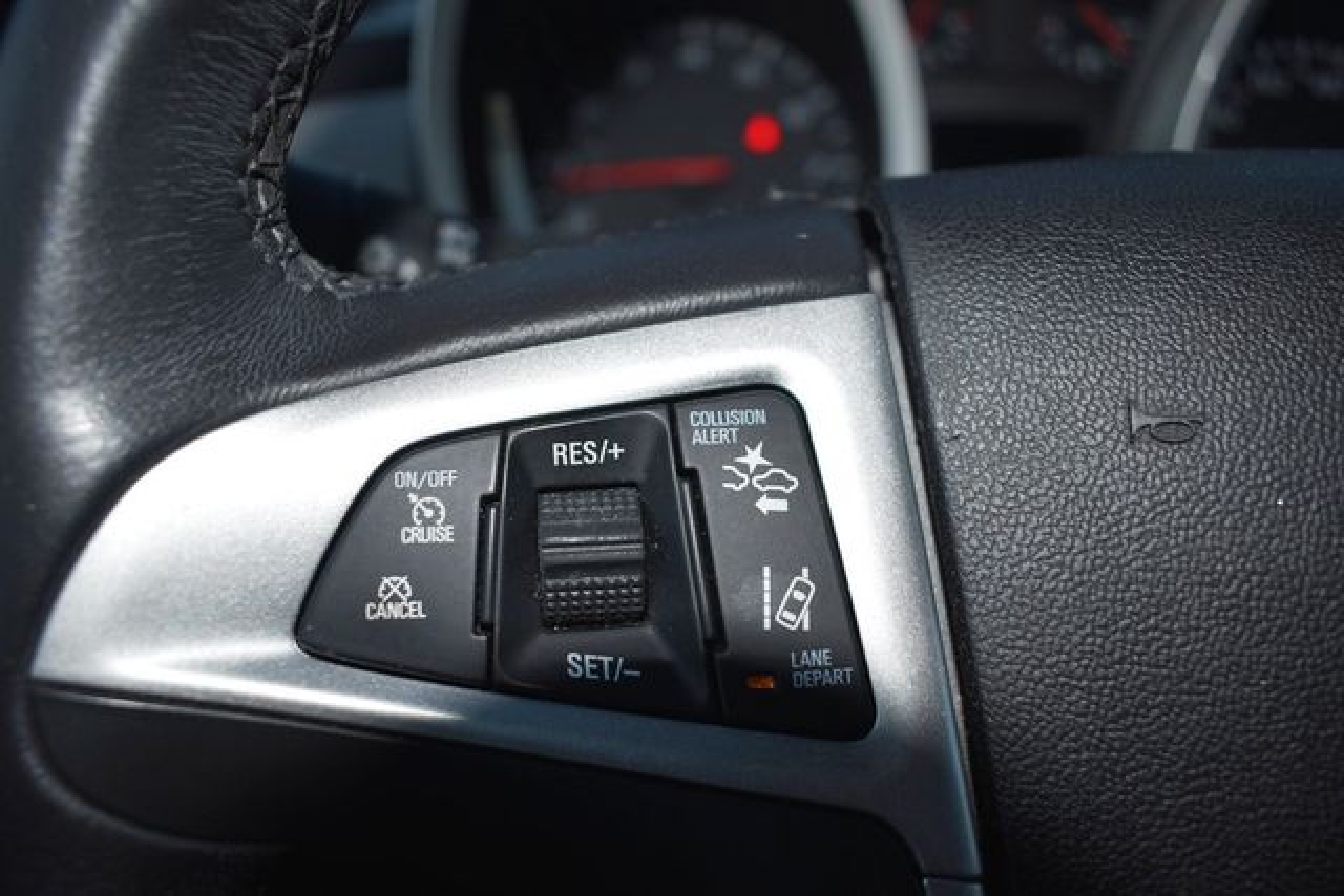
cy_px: 448
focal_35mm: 30
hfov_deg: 61.9
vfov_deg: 43.6
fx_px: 1120
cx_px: 672
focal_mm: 20
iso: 100
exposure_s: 1/125
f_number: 3.8
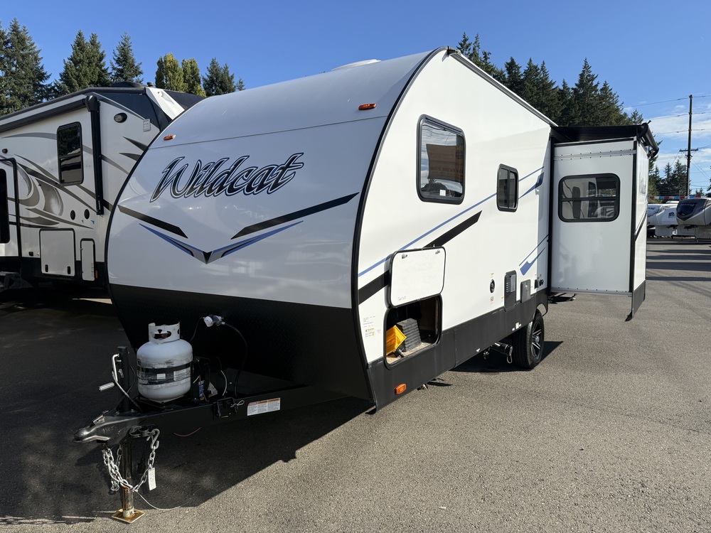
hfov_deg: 71.6
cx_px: 356
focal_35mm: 24
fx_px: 493
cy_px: 266
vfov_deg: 56.8
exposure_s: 1/5319
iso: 80
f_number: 1.78
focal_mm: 6.76
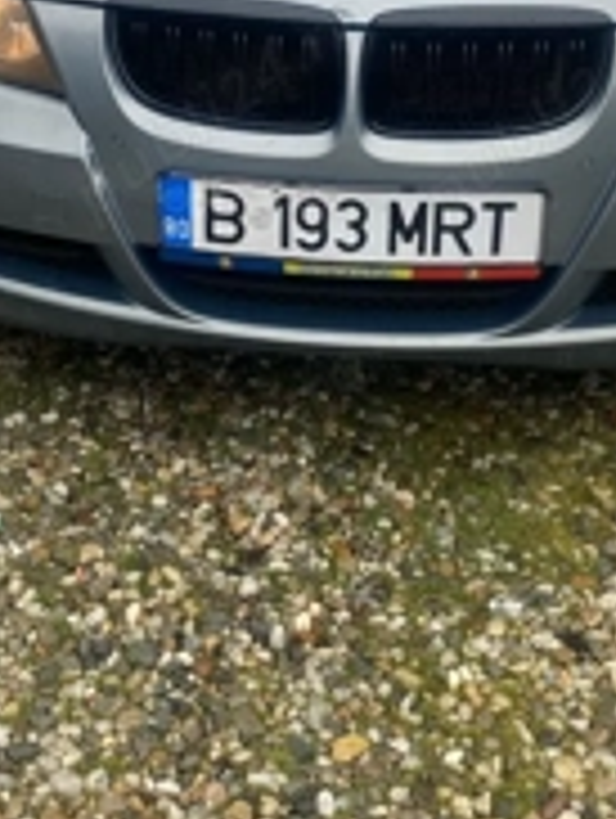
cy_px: 162
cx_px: 310
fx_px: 1349
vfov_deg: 32.8
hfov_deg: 25.7
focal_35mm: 57
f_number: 1.8
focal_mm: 4.25
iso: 32
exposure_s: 1/447
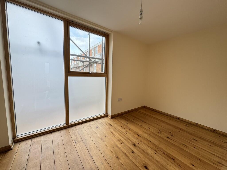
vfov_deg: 85.7
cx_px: 114
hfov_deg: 102.1
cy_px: 85
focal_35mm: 14
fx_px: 92
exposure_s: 1/107
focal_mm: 2.22
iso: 40
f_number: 2.2
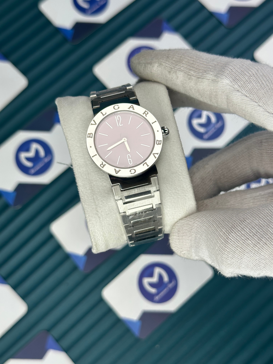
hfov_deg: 30.3
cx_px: 136
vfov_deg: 39.7
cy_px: 182
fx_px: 505
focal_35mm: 48
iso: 64
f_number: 1.78
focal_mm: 6.86
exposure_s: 1/1289
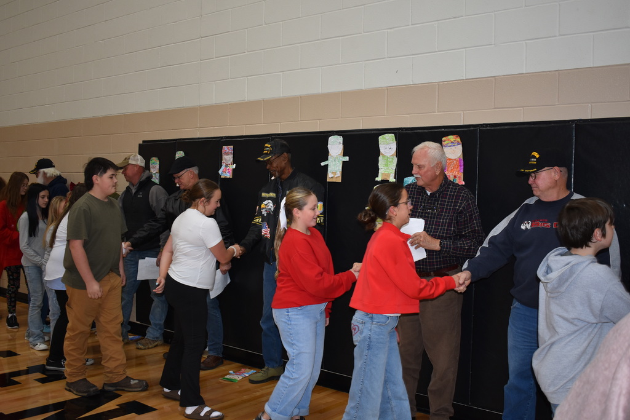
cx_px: 315
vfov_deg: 36.9
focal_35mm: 36
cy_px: 210
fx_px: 630
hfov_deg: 53.1
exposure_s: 1/80
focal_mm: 24
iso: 400
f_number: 4
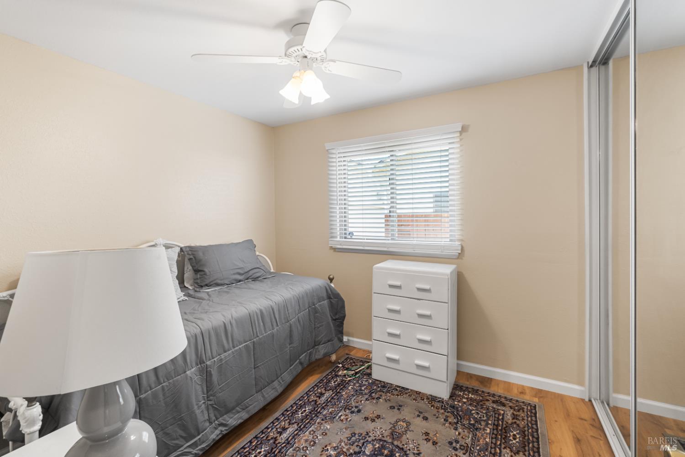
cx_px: 342
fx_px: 285
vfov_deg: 77.3
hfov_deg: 100.4
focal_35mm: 15
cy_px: 228
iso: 160
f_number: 5.6
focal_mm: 10
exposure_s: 1/5
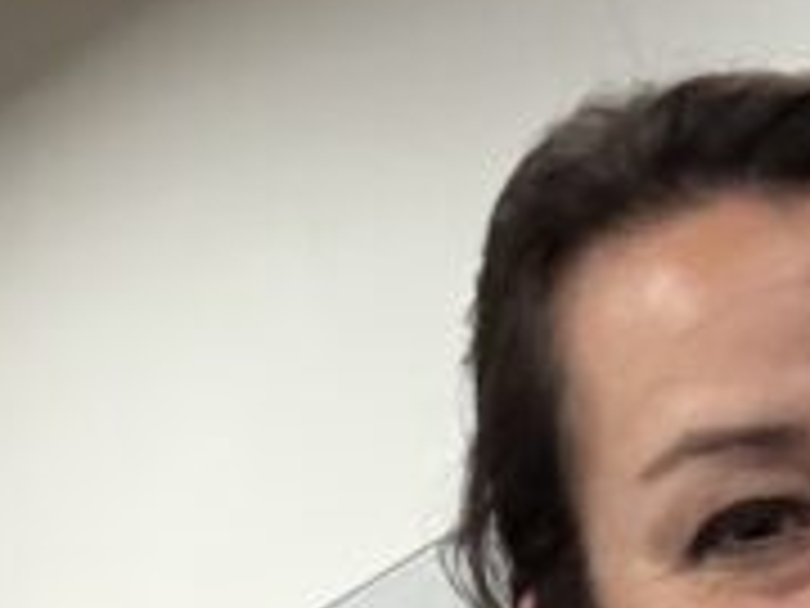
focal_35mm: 131
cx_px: 1490
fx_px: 3065
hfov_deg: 13.4
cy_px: 581
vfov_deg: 11.2
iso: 320
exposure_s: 1/40
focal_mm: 2.69
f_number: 1.9
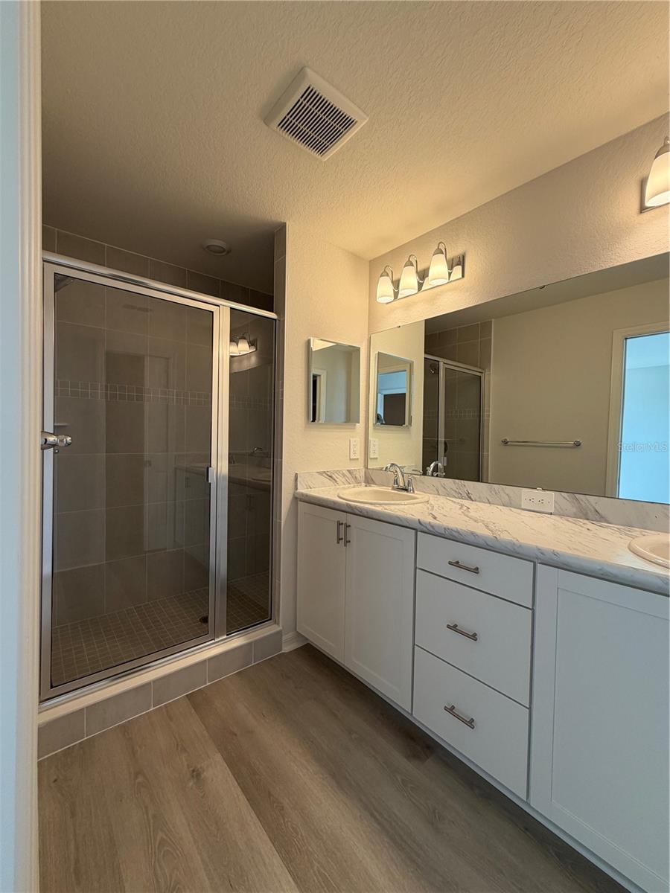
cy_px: 446
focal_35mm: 14
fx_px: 361
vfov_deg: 102.1
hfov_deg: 85.7
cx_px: 335
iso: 100
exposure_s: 1/120
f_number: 2.2
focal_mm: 2.22
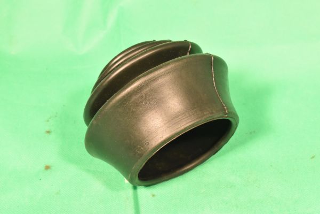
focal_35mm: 78
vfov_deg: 17.5
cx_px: 160
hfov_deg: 26.0
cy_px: 107
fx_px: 693
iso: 3600
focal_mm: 52
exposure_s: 1/80
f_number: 16
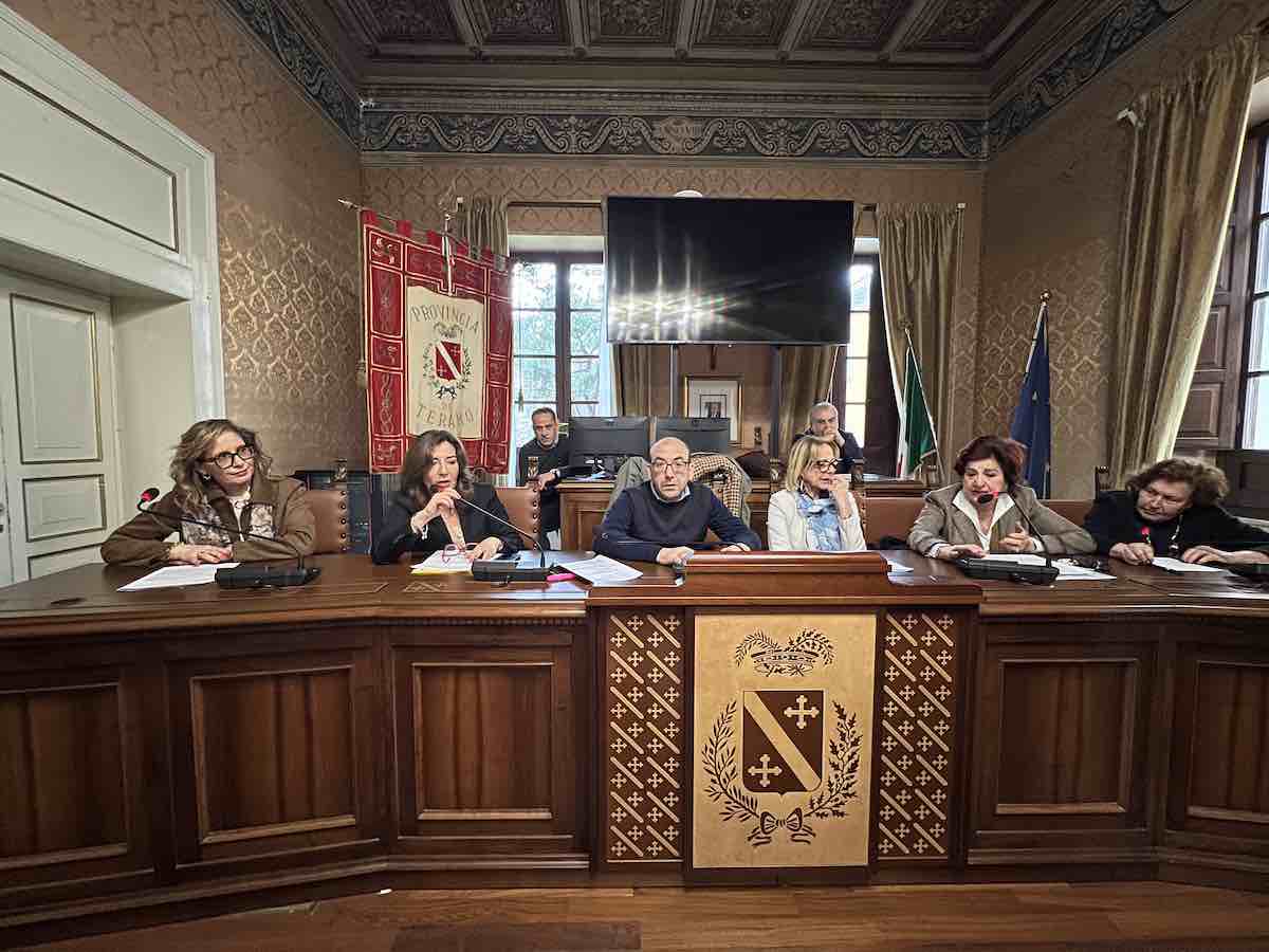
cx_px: 634
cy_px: 476
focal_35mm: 13
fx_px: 477
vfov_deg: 89.9
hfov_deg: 106.2
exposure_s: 1/50
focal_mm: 1.57
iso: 800
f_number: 1.8
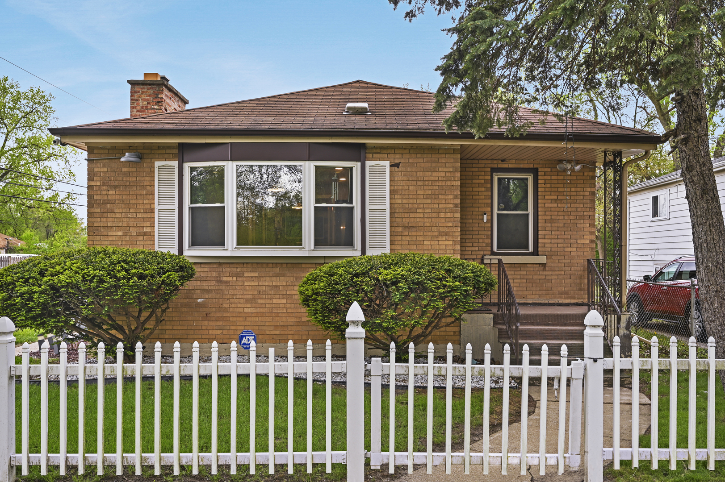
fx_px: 604
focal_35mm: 30
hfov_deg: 62.0
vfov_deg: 43.6
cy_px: 241
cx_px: 362
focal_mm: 30
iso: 100
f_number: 8
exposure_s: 1/80
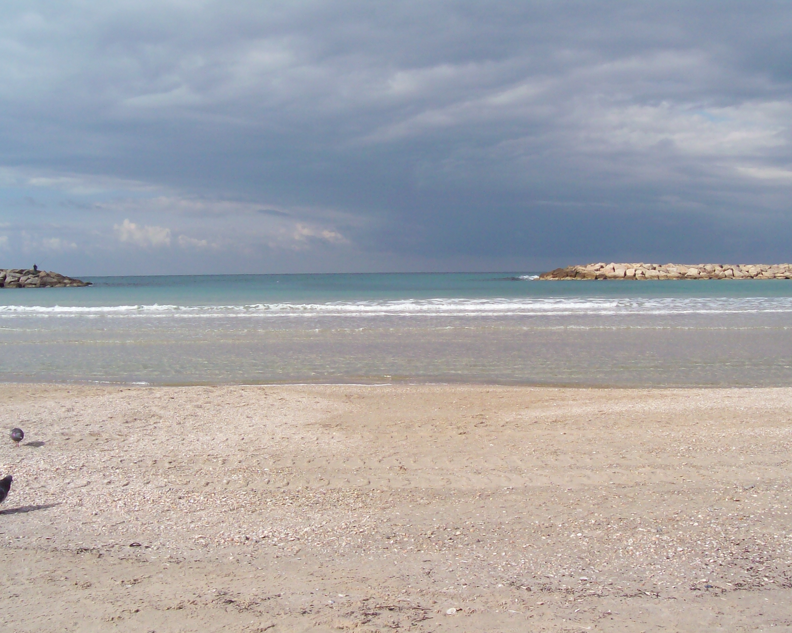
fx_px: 891
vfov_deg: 39.2
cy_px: 314
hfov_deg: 47.9
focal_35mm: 38
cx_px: 380
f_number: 4.8
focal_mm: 6
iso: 80
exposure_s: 1/603
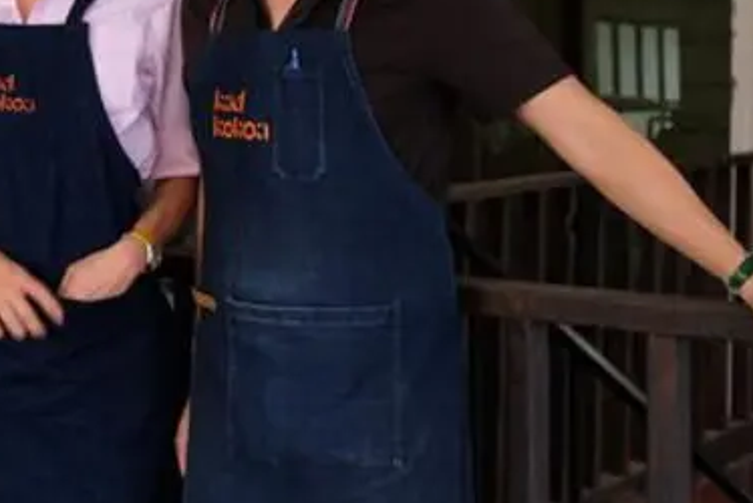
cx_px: 145
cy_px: 74
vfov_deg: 18.0
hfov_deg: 26.4
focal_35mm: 75
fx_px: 1570
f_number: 4
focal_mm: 24.3
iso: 800
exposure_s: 1/60
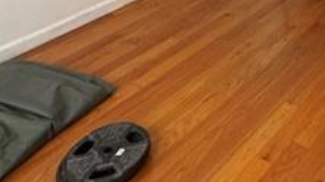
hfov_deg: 34.9
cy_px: -109
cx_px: 338
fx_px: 456
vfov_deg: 19.1
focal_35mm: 53
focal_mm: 2.22
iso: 400
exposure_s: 1/60
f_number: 2.2
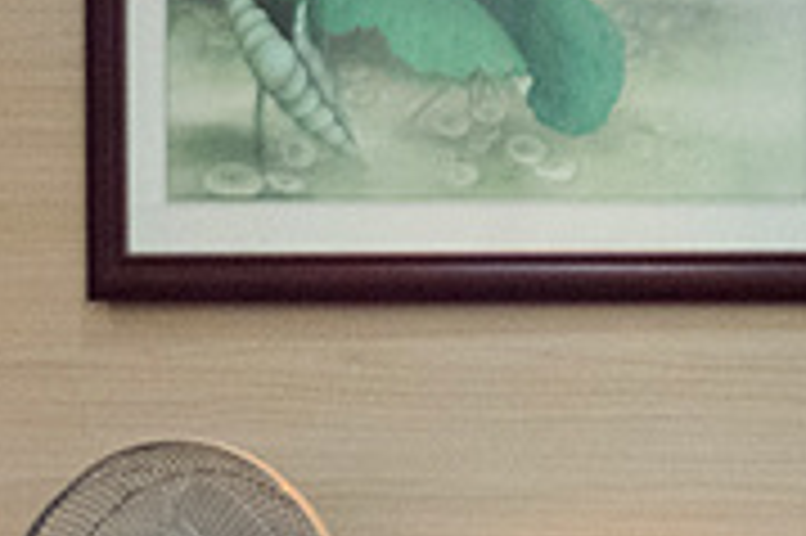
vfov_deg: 2.7
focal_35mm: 500
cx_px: -977
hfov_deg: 4.1
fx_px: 11184
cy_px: 845
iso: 6400
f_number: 5.3
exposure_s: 1/100
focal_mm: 74.4
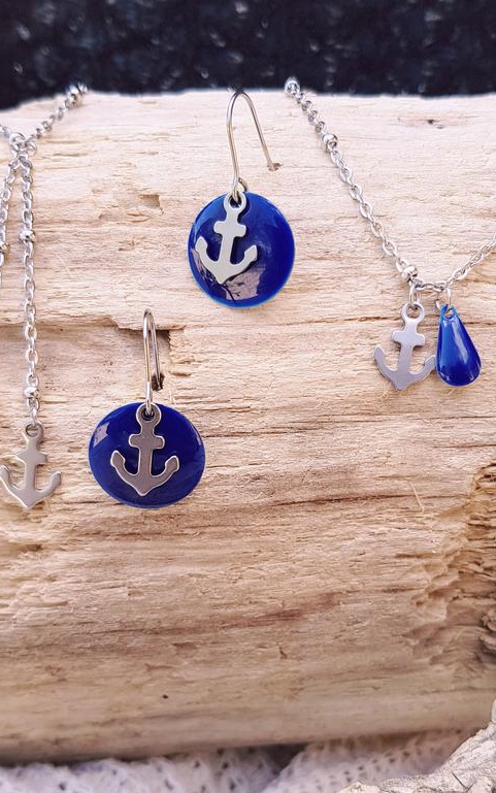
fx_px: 929
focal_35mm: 43
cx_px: 228
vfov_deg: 46.1
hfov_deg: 29.9
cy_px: 439
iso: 40
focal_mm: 4.2
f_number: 1.7
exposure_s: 1/498
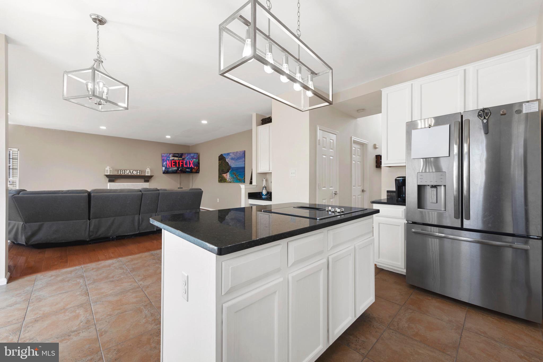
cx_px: 272
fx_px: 211
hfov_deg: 104.2
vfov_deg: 81.3
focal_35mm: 14
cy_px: 181
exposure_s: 1/2
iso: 100
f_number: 8
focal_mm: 14
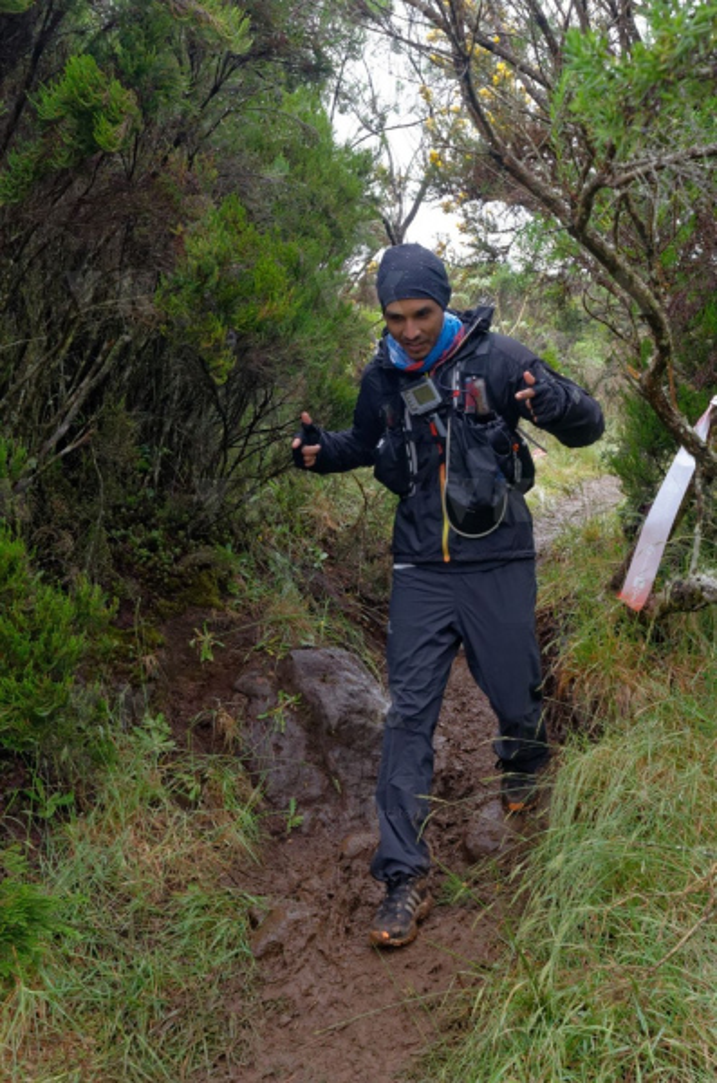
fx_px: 1081
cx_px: 358
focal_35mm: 36
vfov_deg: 53.2
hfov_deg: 36.7
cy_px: 542
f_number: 8
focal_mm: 24
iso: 1000
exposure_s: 1/500
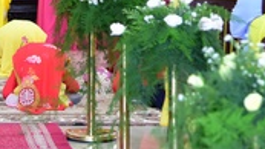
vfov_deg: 5.5
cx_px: 14
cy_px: -103
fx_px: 1524
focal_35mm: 217
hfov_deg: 9.9
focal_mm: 55
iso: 1000
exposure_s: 1/40
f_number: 4
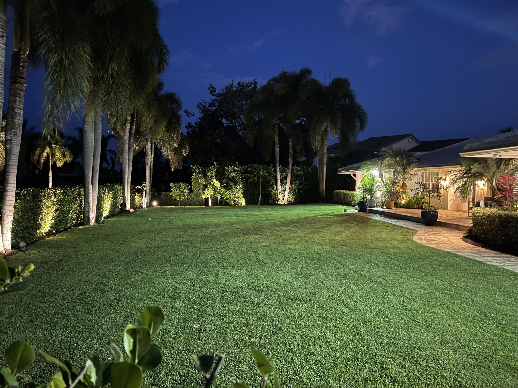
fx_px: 389
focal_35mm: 26
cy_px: 194
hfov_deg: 67.3
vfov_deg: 53.1
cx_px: 259
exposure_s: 1/15
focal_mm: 5.1
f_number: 1.6
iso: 1000
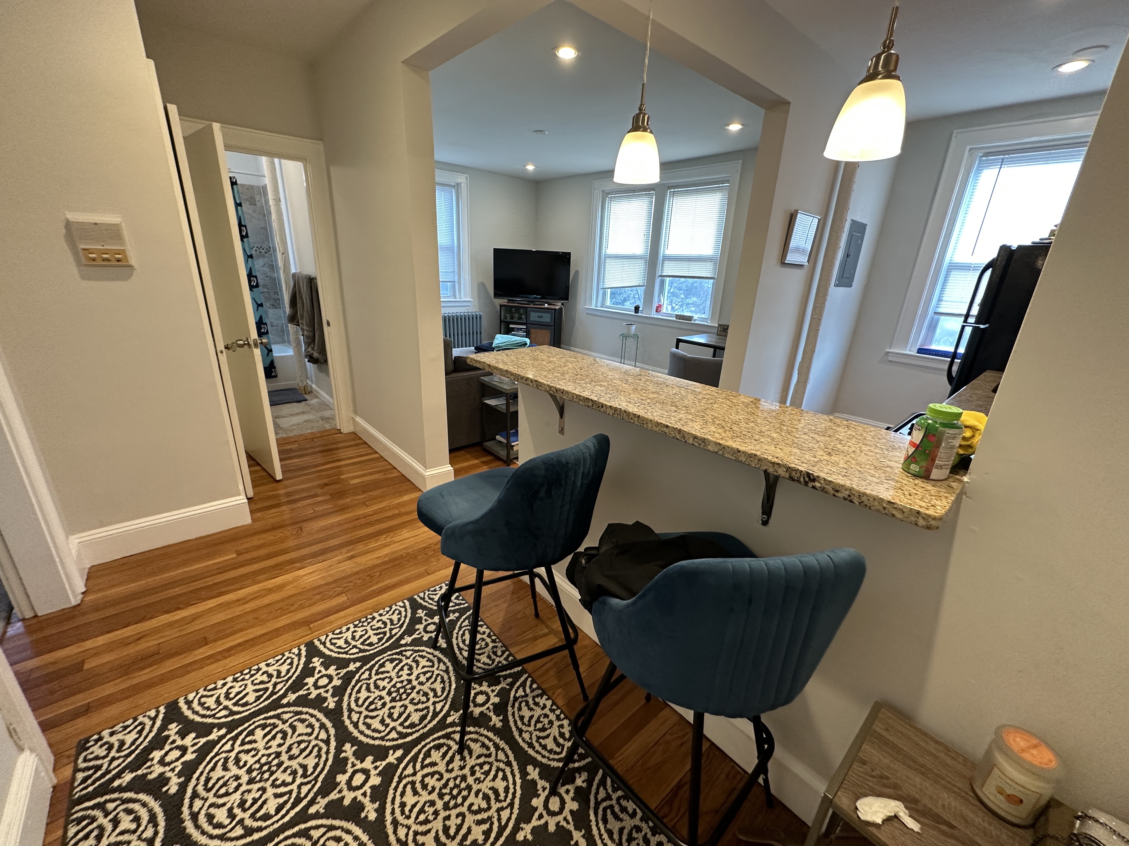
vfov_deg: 85.7
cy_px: 423
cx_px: 564
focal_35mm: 14
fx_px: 457
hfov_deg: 102.1
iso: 160
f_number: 2.2
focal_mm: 2.22
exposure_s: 1/60
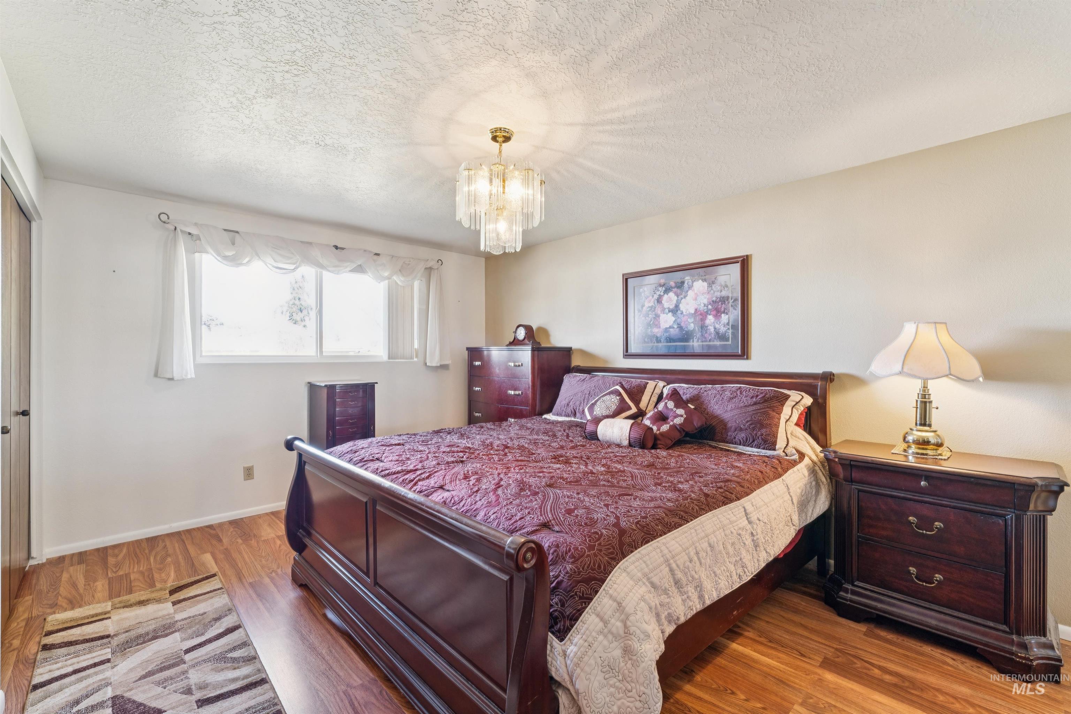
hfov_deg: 98.5
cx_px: 536
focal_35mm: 16
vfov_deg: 75.5
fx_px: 461
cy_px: 357
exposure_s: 1/3.33
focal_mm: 15.5
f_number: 13
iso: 400
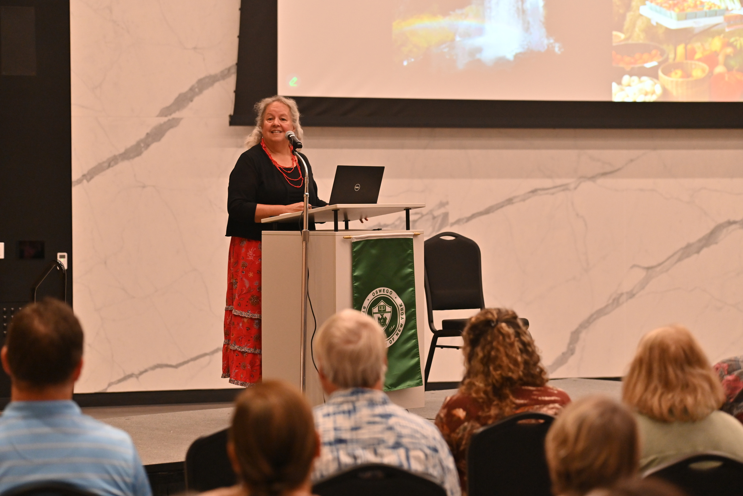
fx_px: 2332
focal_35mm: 113
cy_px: 247
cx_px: 372
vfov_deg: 12.1
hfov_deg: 18.1
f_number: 4
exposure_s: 1/250
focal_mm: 112
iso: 3200
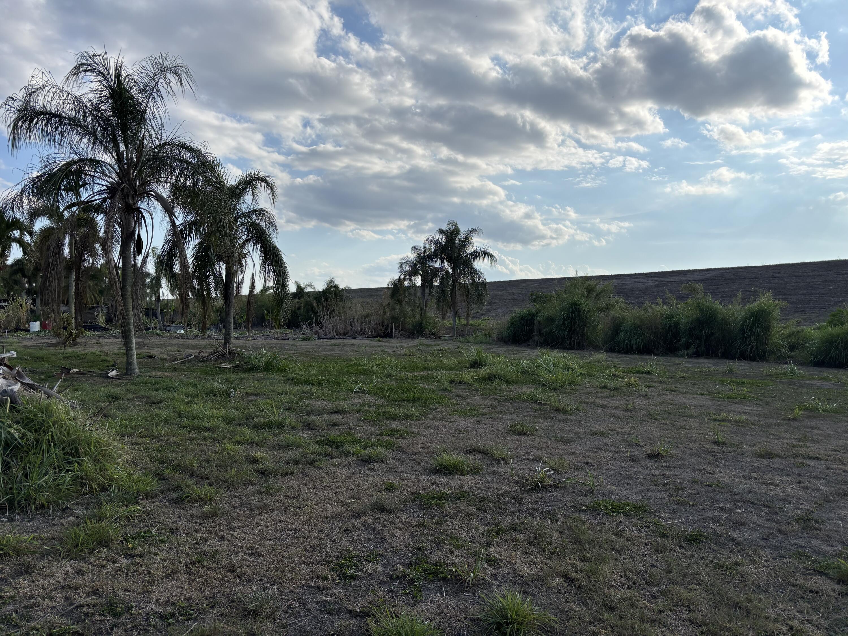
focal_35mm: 26
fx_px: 637
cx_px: 424
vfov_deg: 53.1
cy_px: 318
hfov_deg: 67.3
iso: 50
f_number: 1.6
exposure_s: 1/5618
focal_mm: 5.96
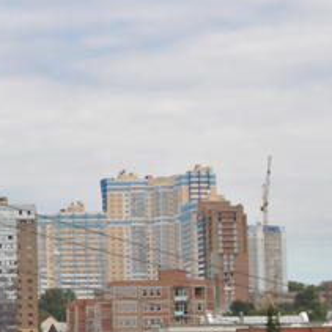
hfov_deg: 9.9
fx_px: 1891
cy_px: 145
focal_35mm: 174
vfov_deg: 10.0
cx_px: -41
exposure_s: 1/250
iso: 100
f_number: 8
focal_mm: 45
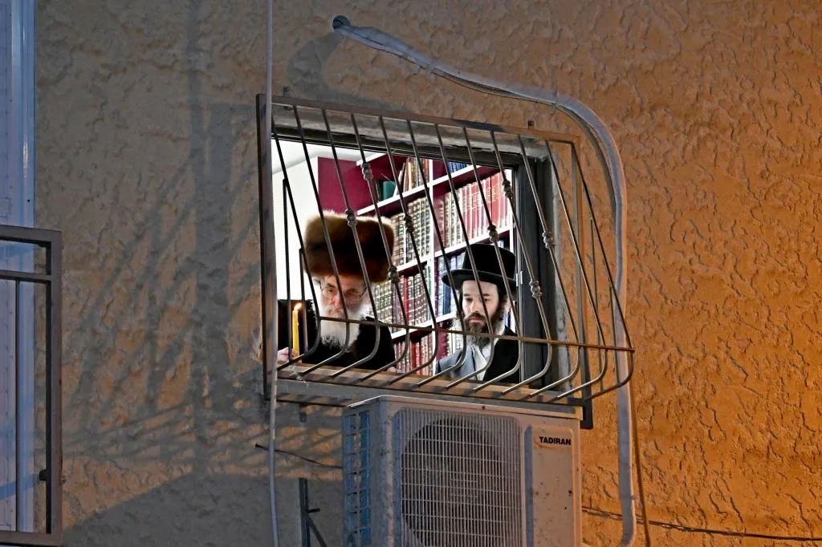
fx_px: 4108
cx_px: 411
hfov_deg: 11.4
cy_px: 274
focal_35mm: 180
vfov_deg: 7.6
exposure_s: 1/160
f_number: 4
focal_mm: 120
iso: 1250
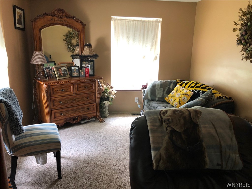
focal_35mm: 28
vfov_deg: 49.7
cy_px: 94
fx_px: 204
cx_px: 126
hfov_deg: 63.4
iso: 80
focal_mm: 3.99
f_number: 1.8
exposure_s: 1/15
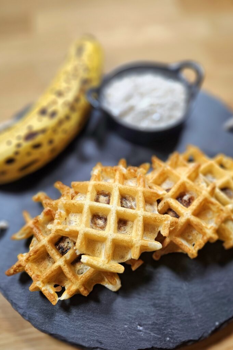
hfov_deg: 53.0
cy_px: 175
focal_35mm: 24
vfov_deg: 73.8
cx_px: 126
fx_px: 233
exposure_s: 1/101
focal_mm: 6.3
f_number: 1.7
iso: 125
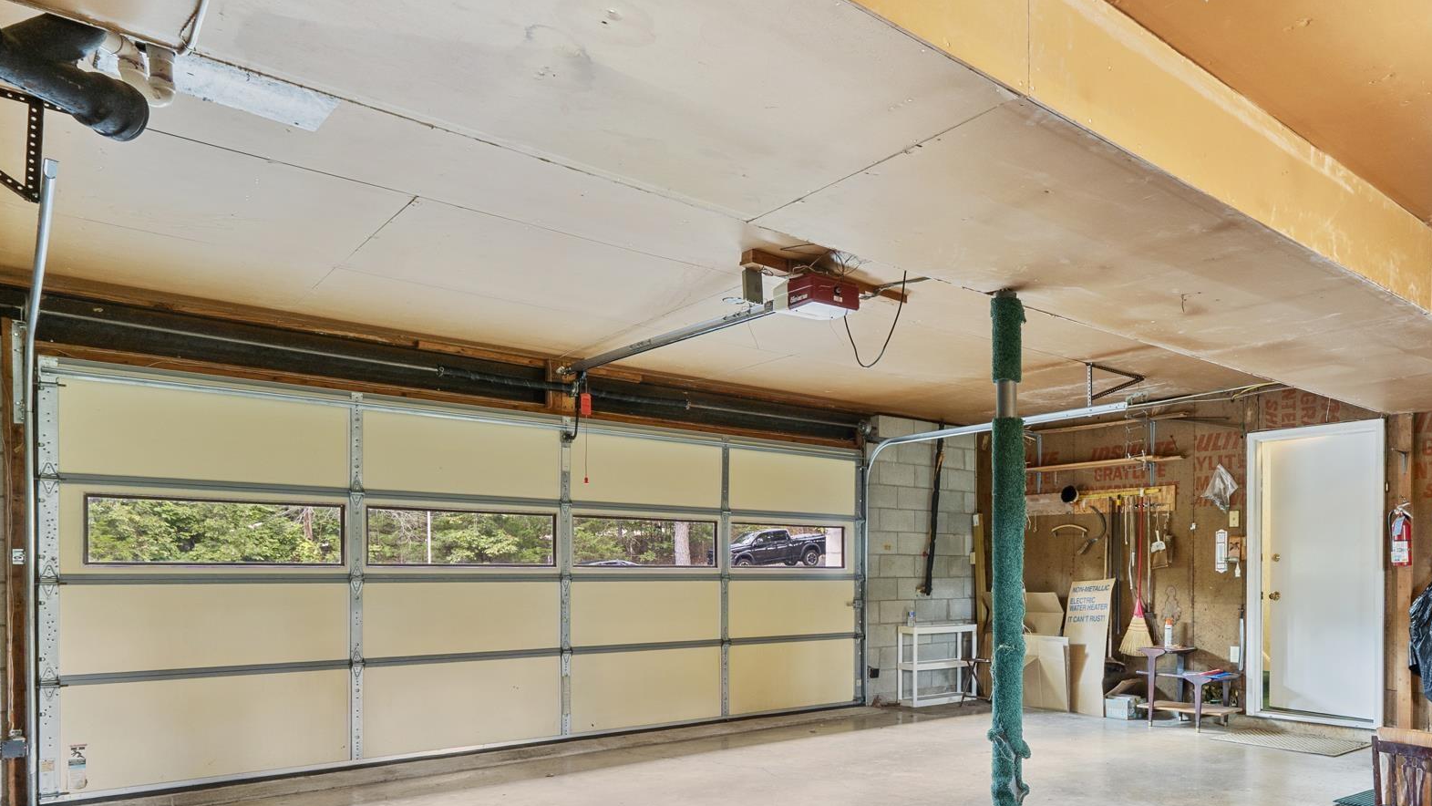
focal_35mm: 25
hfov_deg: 70.8
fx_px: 949
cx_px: 1006
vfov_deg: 45.3
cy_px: 540
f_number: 9
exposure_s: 4
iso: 200
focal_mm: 10
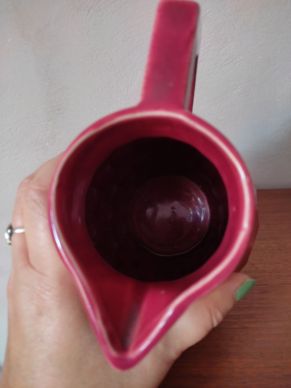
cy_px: 194
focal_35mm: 26
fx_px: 291
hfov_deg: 53.1
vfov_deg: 67.3
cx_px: 146
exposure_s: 1/33
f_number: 1.79
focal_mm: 4.74
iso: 630
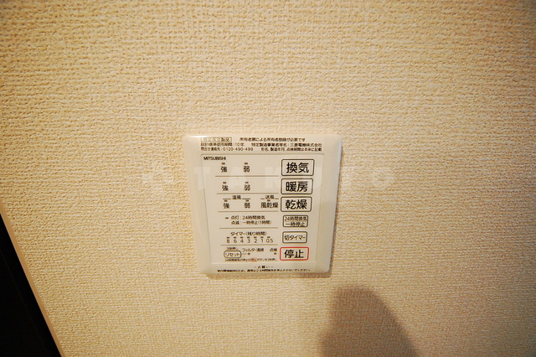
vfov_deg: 89.9
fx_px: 179
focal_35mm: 12
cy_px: 178
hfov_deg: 112.6
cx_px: 268
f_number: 4.5
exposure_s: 1/60
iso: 1600
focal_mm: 8
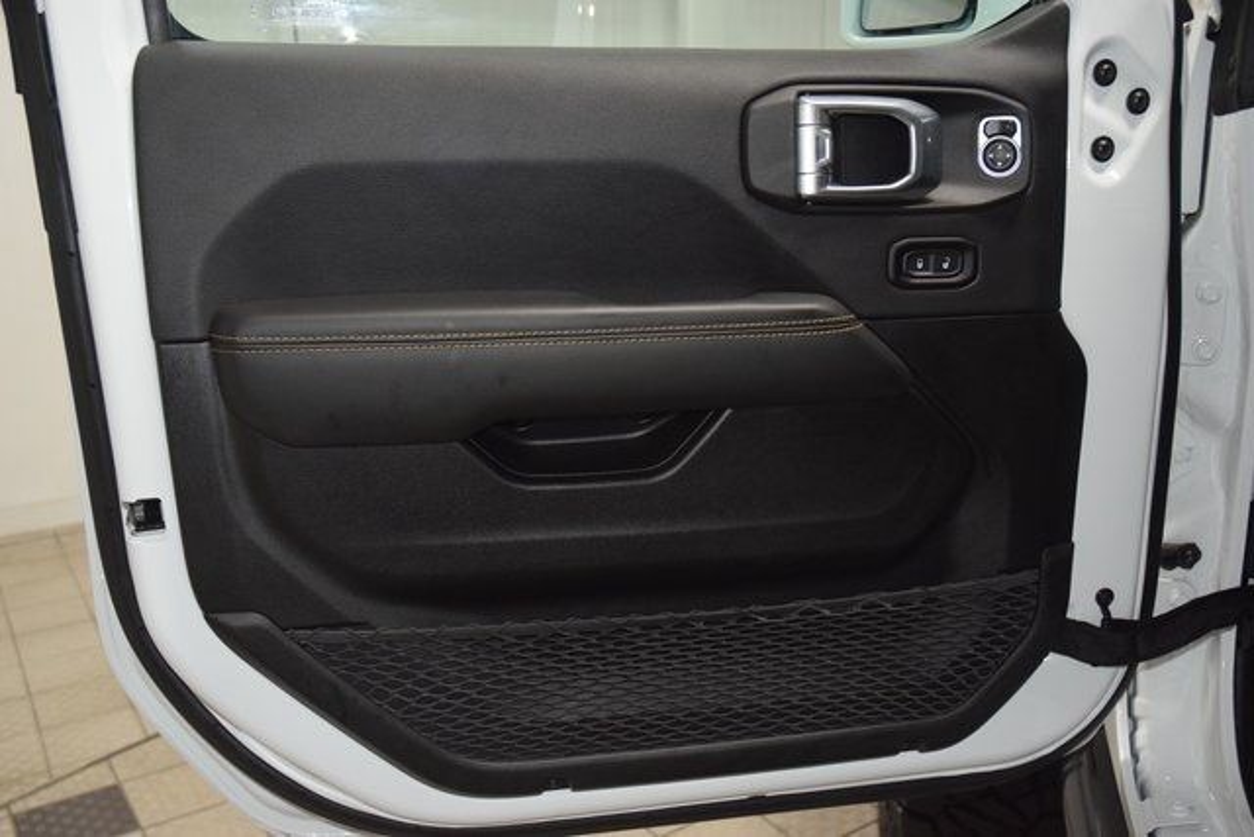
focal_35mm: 36
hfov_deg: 53.1
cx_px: 627
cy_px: 418
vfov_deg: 36.9
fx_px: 1254
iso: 1800
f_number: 3.8
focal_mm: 24
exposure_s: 1/125
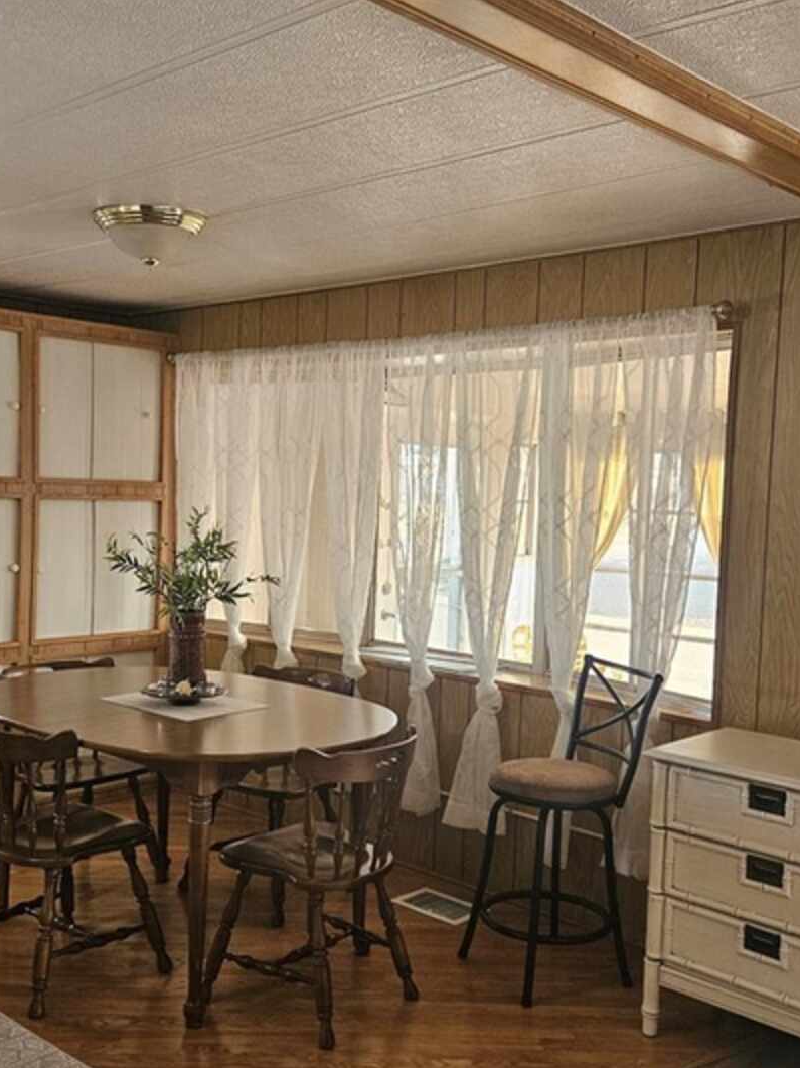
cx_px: 375
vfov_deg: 50.1
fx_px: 1141
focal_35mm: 37
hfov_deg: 38.6
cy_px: 552
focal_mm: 5.4
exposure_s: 1/120
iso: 400
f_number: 1.8
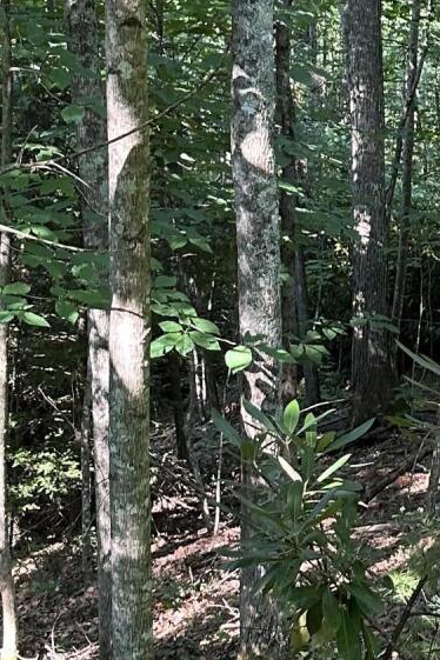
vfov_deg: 22.5
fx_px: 1632
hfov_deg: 15.2
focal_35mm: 89
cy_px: 116
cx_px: 409
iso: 250
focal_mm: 6.86
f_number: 1.78
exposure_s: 1/90
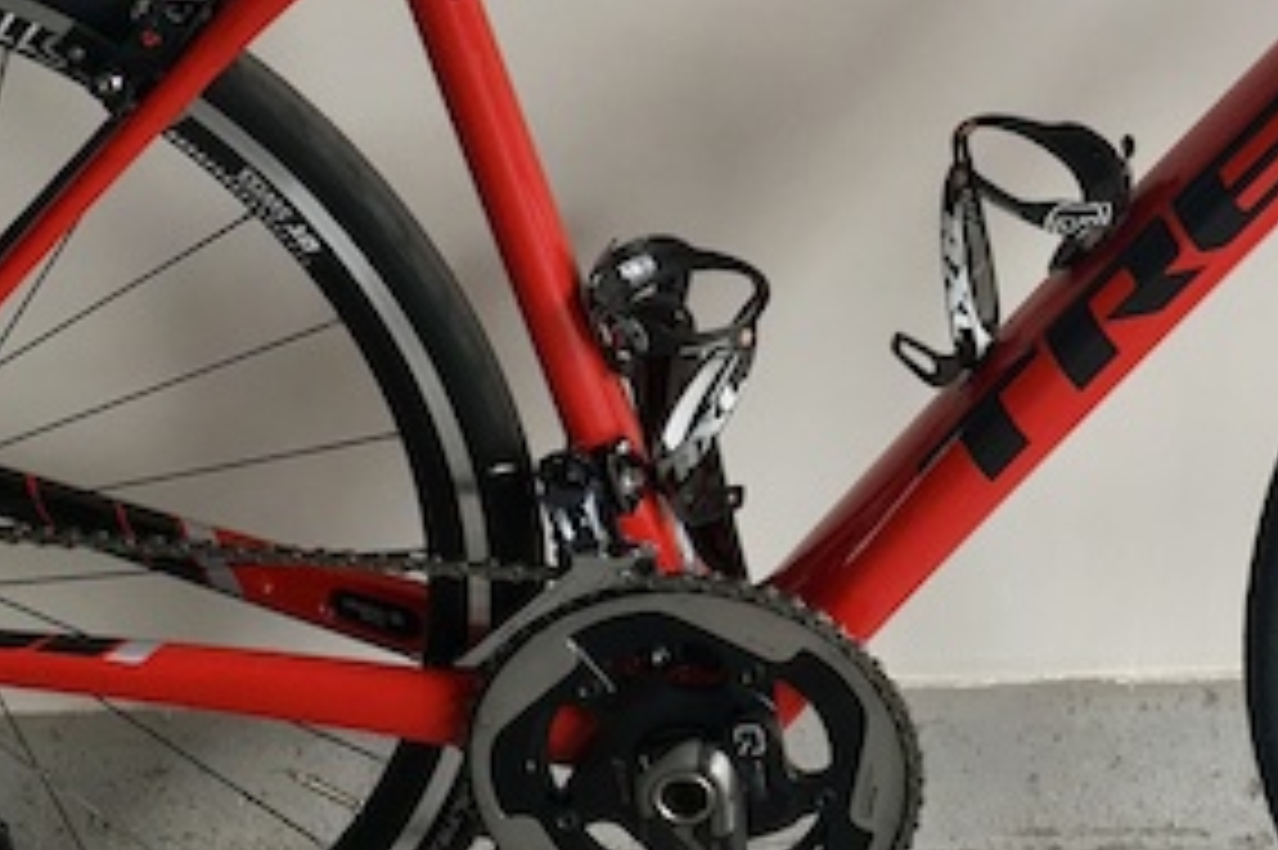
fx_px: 3016
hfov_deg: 23.7
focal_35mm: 85
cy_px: 198
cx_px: 954
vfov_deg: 16.0
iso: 40
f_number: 2.2
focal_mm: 4.15
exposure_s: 1/120
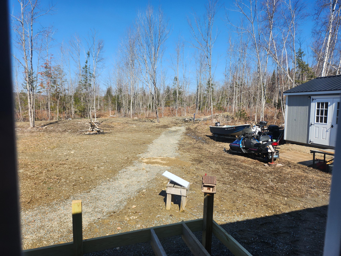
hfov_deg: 71.6
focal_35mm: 24
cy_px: 128
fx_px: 236
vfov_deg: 56.8
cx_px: 170
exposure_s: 1/1957
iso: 50
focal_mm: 5
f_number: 1.8
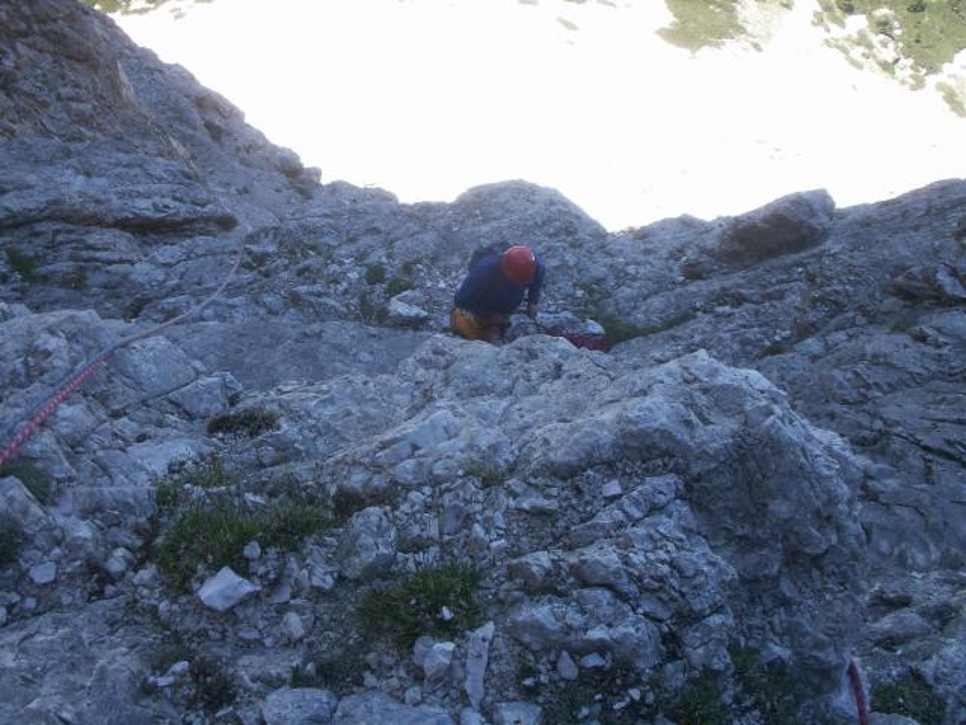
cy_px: 362
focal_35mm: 37
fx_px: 1033
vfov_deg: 38.7
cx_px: 483
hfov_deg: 50.1
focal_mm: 7.7
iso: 50
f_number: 7.1
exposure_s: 1/50
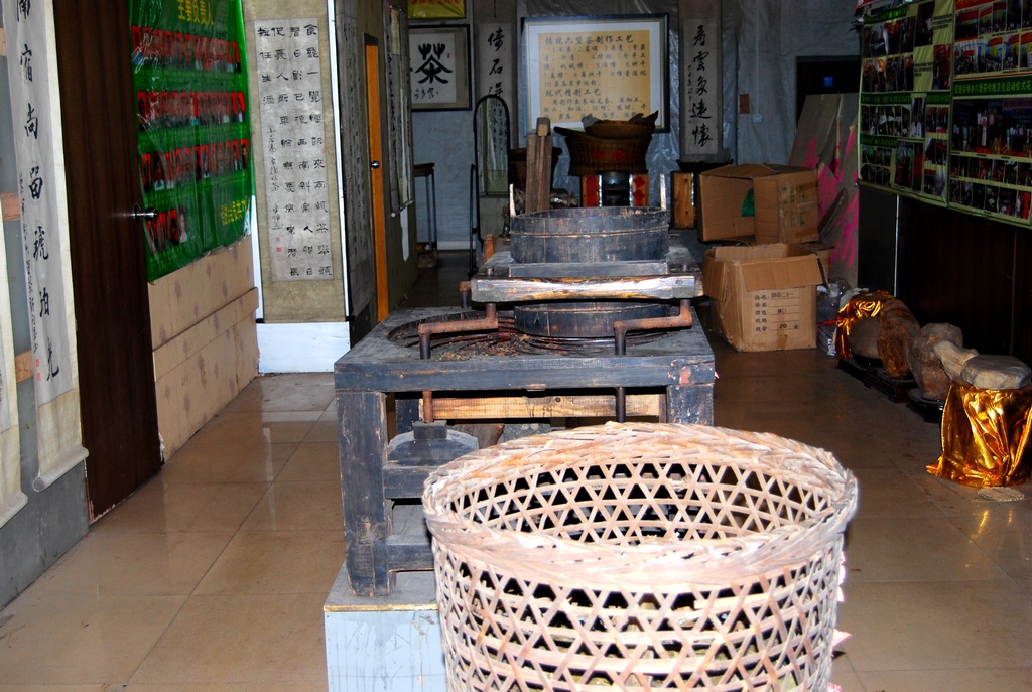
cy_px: 346
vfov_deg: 30.0
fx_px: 1292
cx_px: 516
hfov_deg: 43.5
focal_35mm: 45
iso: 200
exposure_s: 1/60
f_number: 4.2
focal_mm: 30
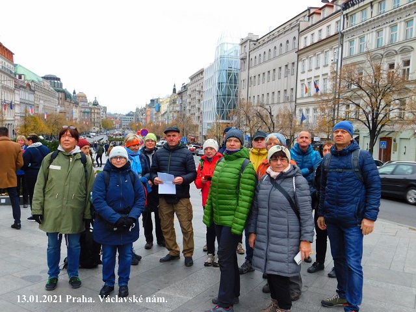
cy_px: 156
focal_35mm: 30
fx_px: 361
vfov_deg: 46.8
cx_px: 208
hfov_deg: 60.0
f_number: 3.2
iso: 125
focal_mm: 5.3
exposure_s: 1/80
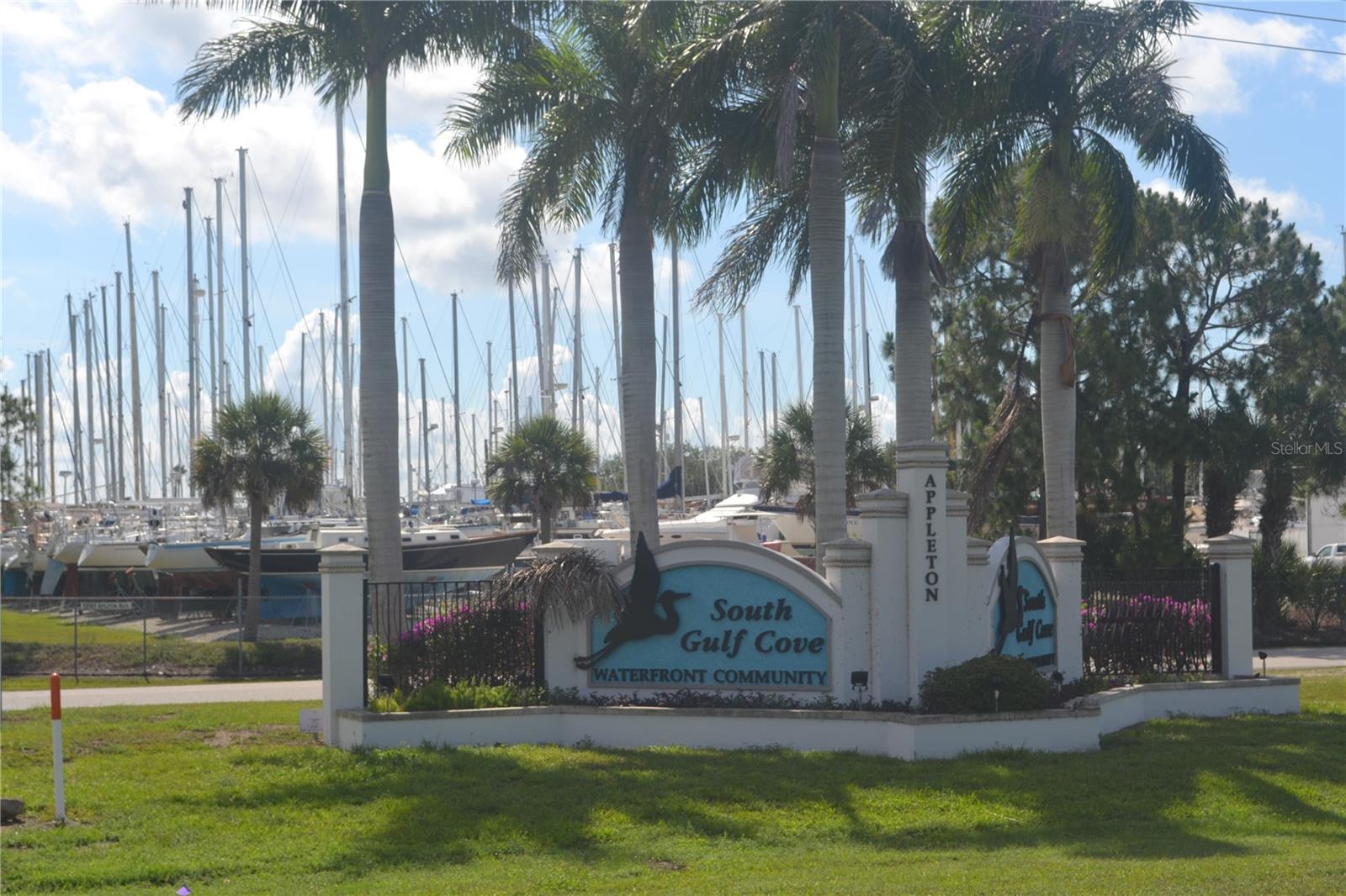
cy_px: 448
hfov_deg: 33.4
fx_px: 2243
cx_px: 673
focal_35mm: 60
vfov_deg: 22.6
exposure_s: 1/250
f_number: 8
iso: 100
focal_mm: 40
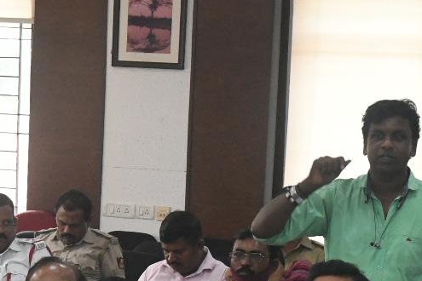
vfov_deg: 8.1
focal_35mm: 167
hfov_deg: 12.3
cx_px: 151
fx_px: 1957
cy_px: 385
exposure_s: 1/250
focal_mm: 34
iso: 4000
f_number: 7.1
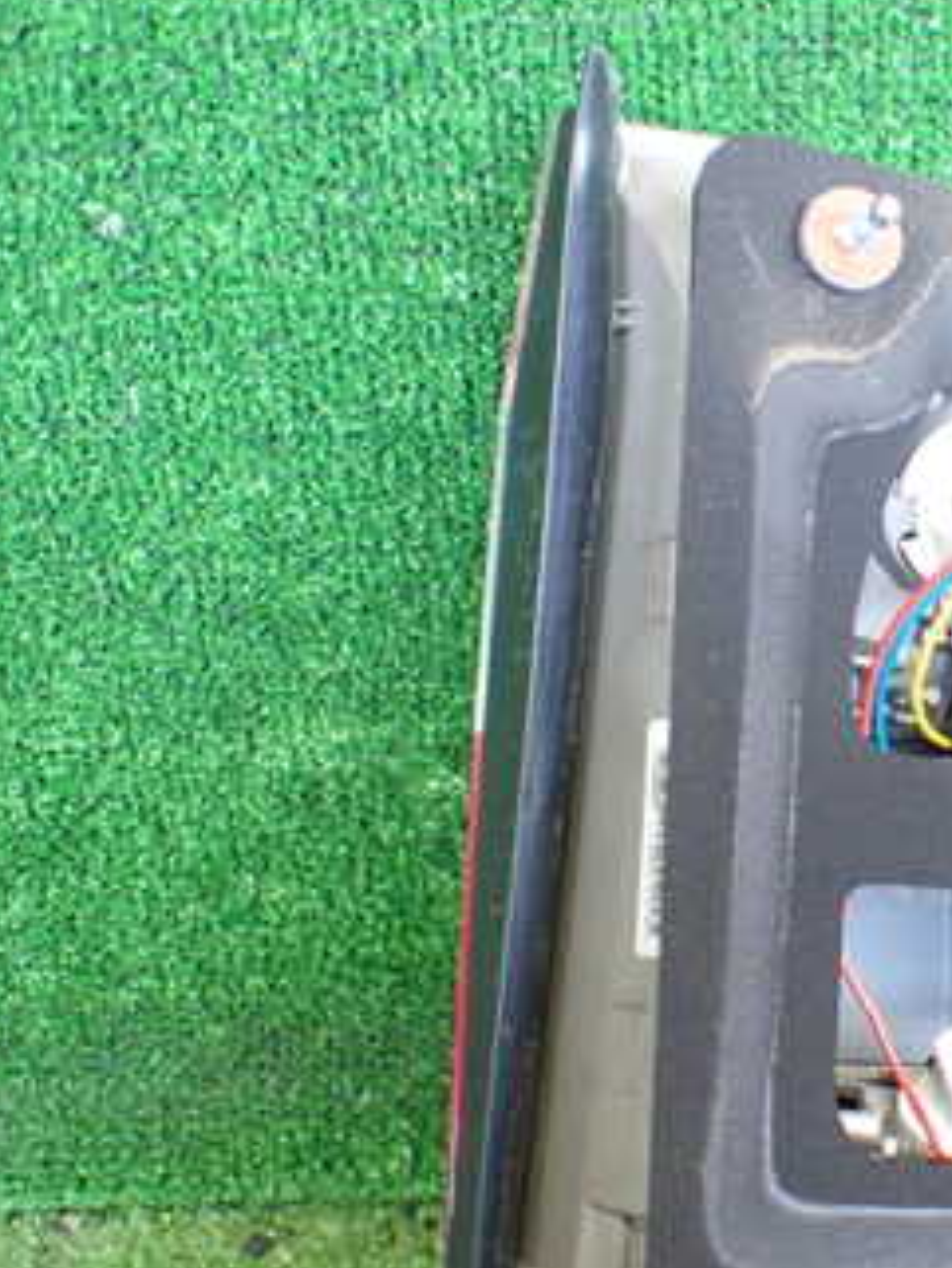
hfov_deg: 24.6
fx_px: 2052
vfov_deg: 34.3
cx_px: 1007
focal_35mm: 56
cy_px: 735
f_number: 2.3
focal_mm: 5.4
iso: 800
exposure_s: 1/80
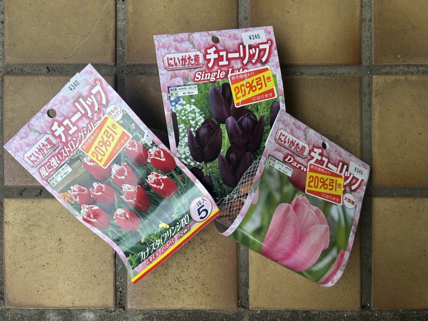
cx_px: 214
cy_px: 160
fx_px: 321
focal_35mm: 26
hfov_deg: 67.3
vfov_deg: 53.1
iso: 160
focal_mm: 5.7
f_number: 1.5
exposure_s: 1/60
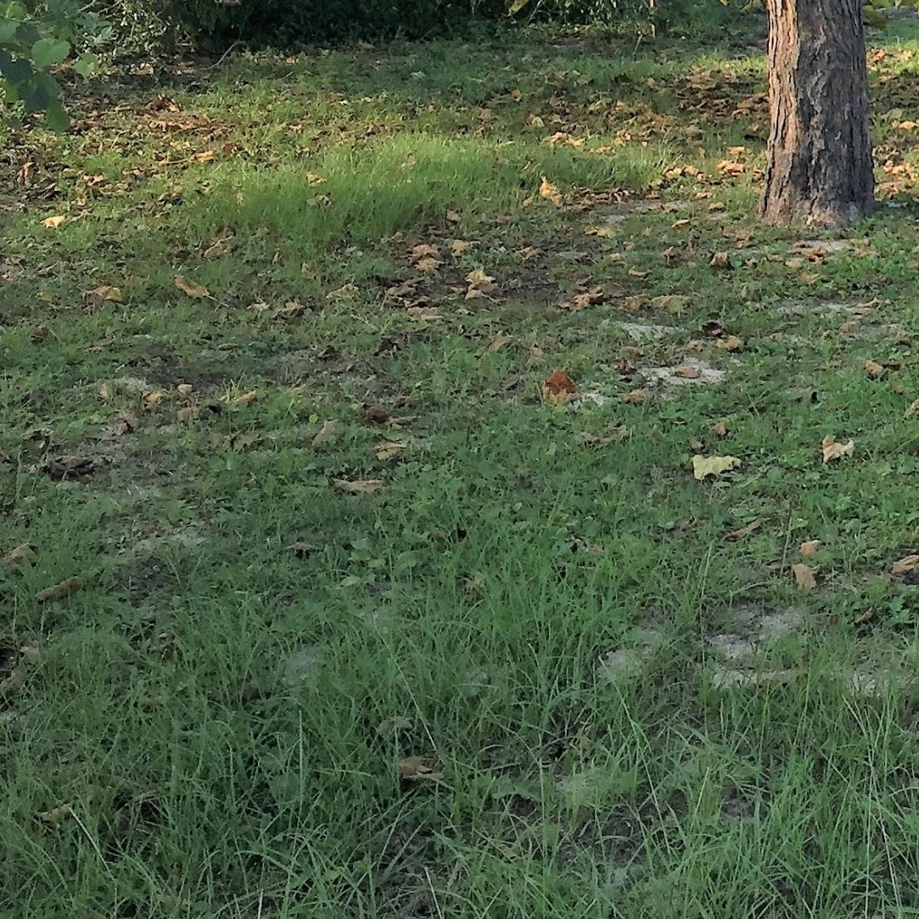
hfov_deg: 21.9
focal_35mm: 71
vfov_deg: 23.5
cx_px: 1193
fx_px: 2133
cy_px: 46
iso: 32
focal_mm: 4.15
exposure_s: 1/412
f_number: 2.2
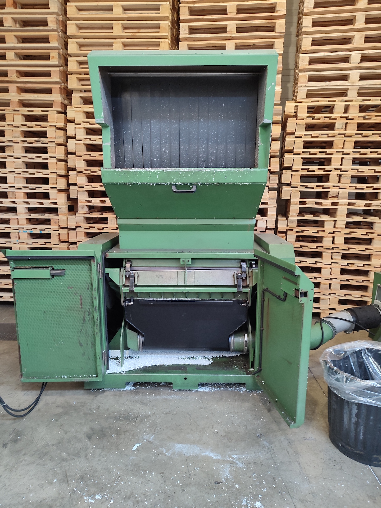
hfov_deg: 56.8
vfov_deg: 71.6
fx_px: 352
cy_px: 254
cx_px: 190
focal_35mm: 24
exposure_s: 1/33
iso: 509
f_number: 1.89
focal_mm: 5.89
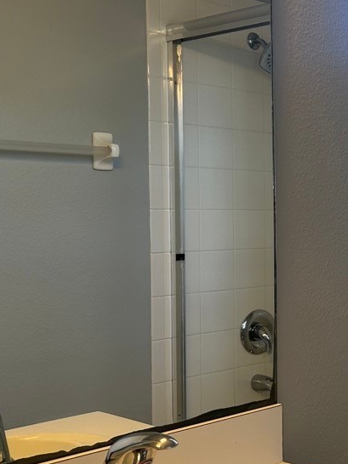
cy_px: 253
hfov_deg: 21.6
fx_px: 818
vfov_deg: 31.7
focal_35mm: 61
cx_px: 457
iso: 40
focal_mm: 5.7
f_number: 1.5
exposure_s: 1/120
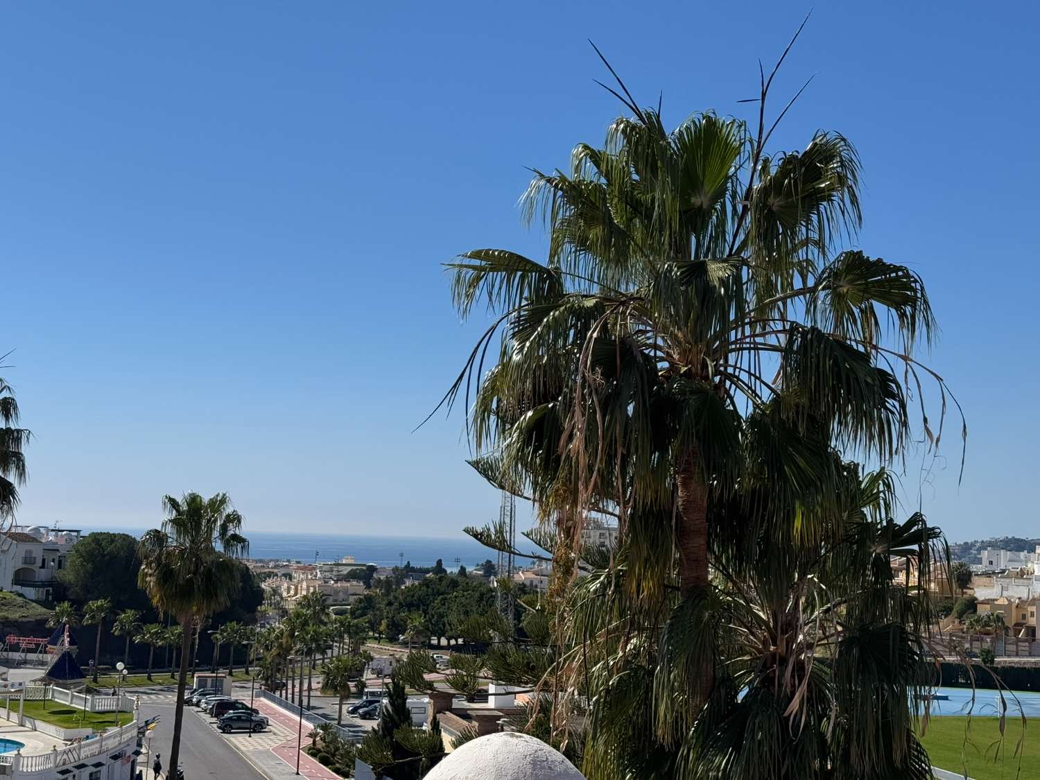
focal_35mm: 48
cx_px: 520
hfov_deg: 39.7
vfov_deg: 30.3
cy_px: 390
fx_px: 1442
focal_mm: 6.76
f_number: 1.78
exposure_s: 1/9009
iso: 80
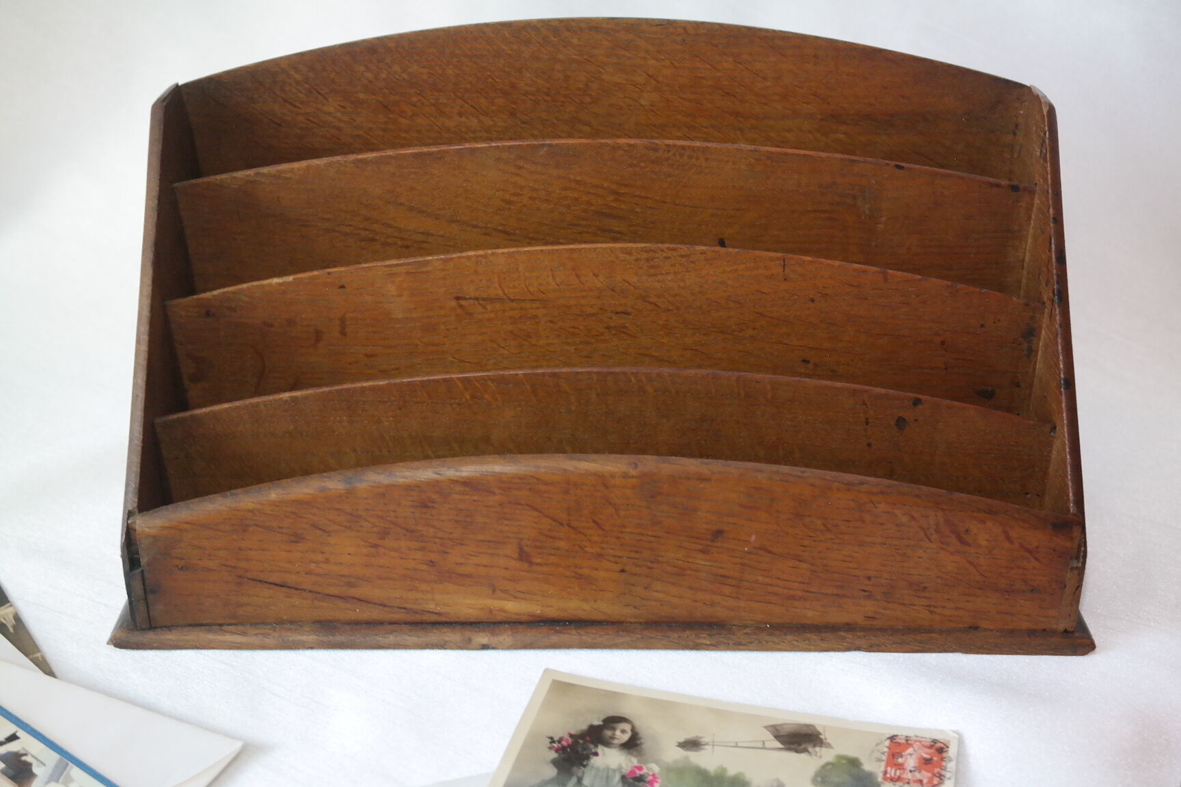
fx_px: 1607
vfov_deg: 27.5
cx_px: 590
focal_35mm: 49
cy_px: 394
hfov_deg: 40.3
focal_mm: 32
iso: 1600
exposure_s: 1/30
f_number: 5.6
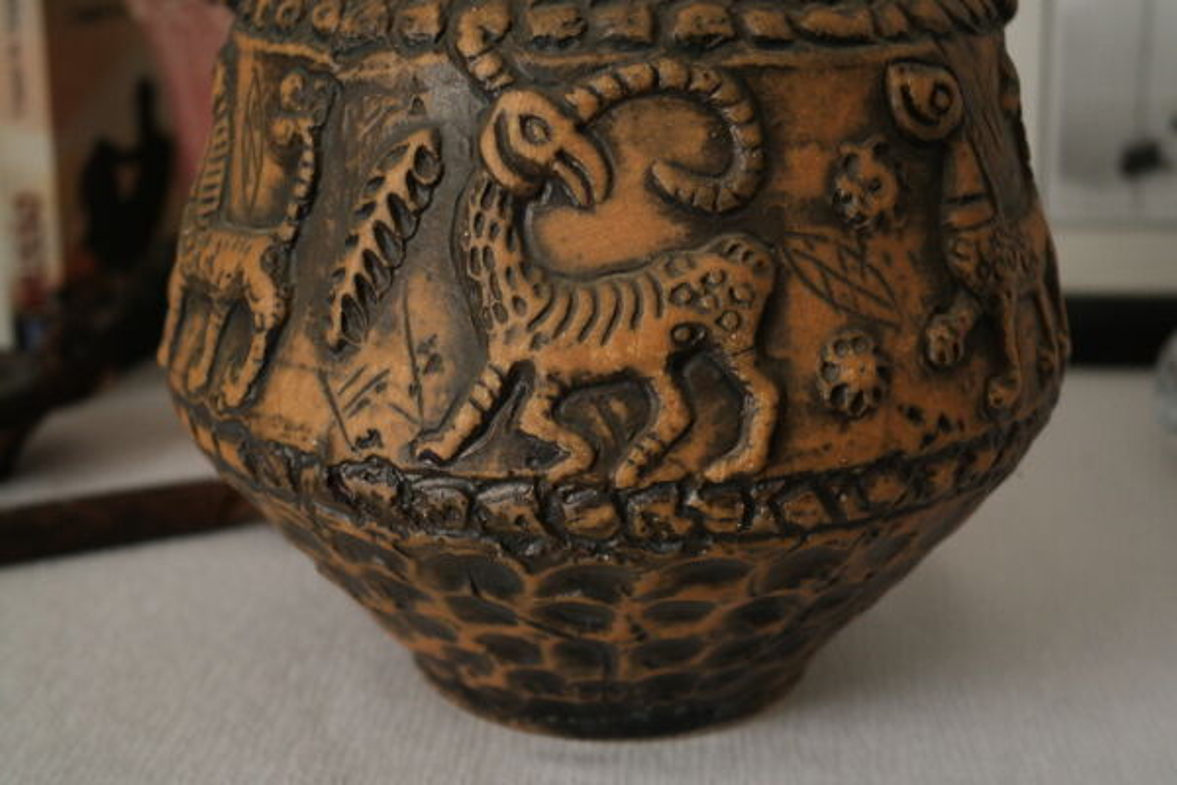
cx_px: 588
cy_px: 392
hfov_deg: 37.5
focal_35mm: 53
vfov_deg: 25.5
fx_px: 1733
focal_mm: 35
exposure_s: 1/30
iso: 1600
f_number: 5.6
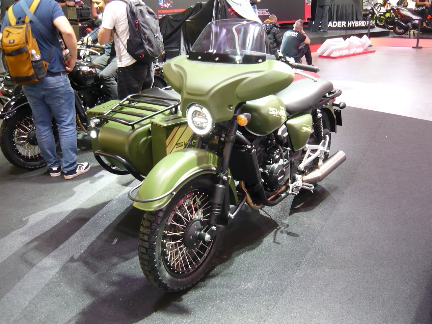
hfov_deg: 55.4
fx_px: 412
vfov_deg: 42.9
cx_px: 216
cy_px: 162
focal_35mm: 33
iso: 250
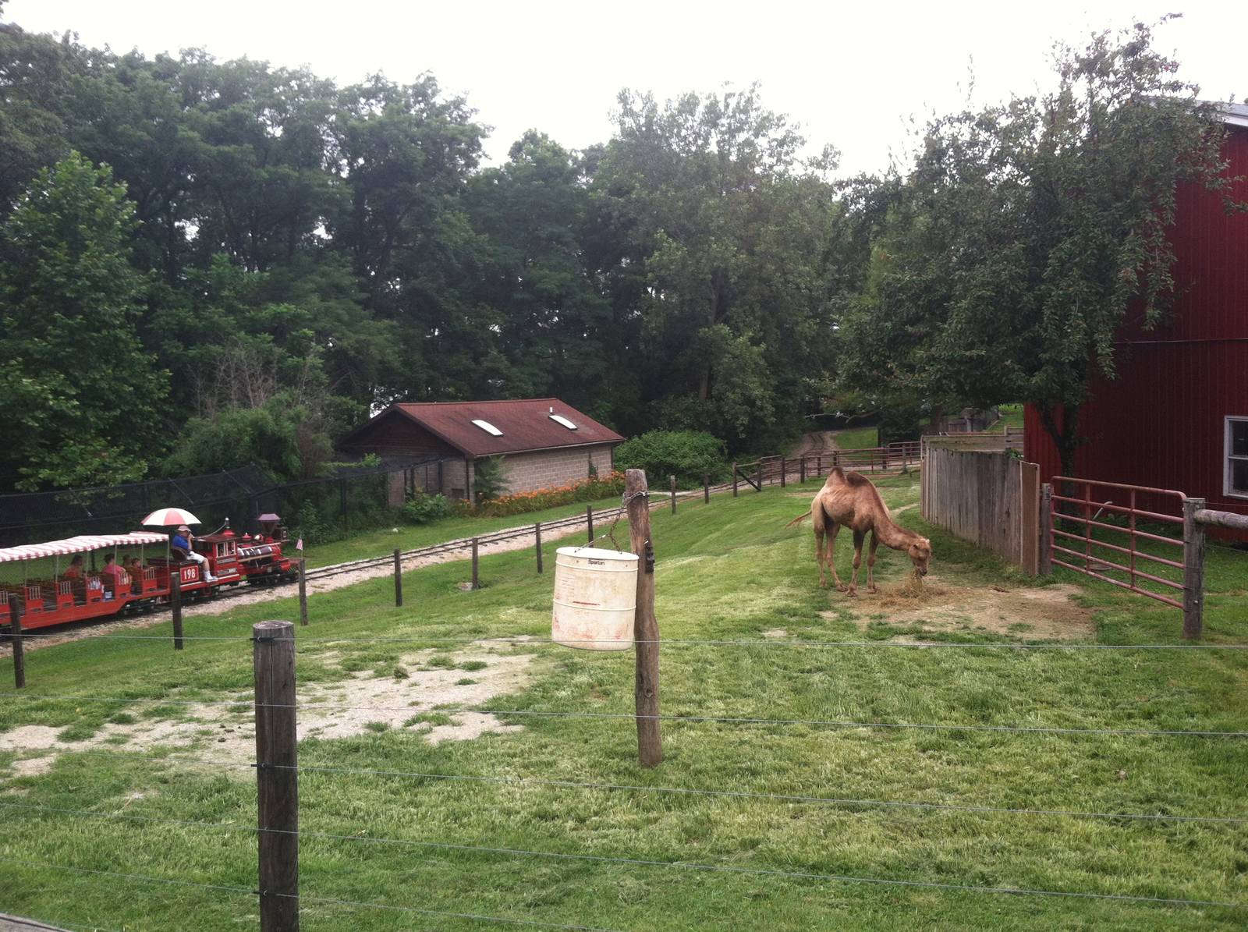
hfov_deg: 52.7
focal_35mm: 35
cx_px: 624
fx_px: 1260
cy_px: 466
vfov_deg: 40.6
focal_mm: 3.85
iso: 80
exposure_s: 1/316
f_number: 2.8
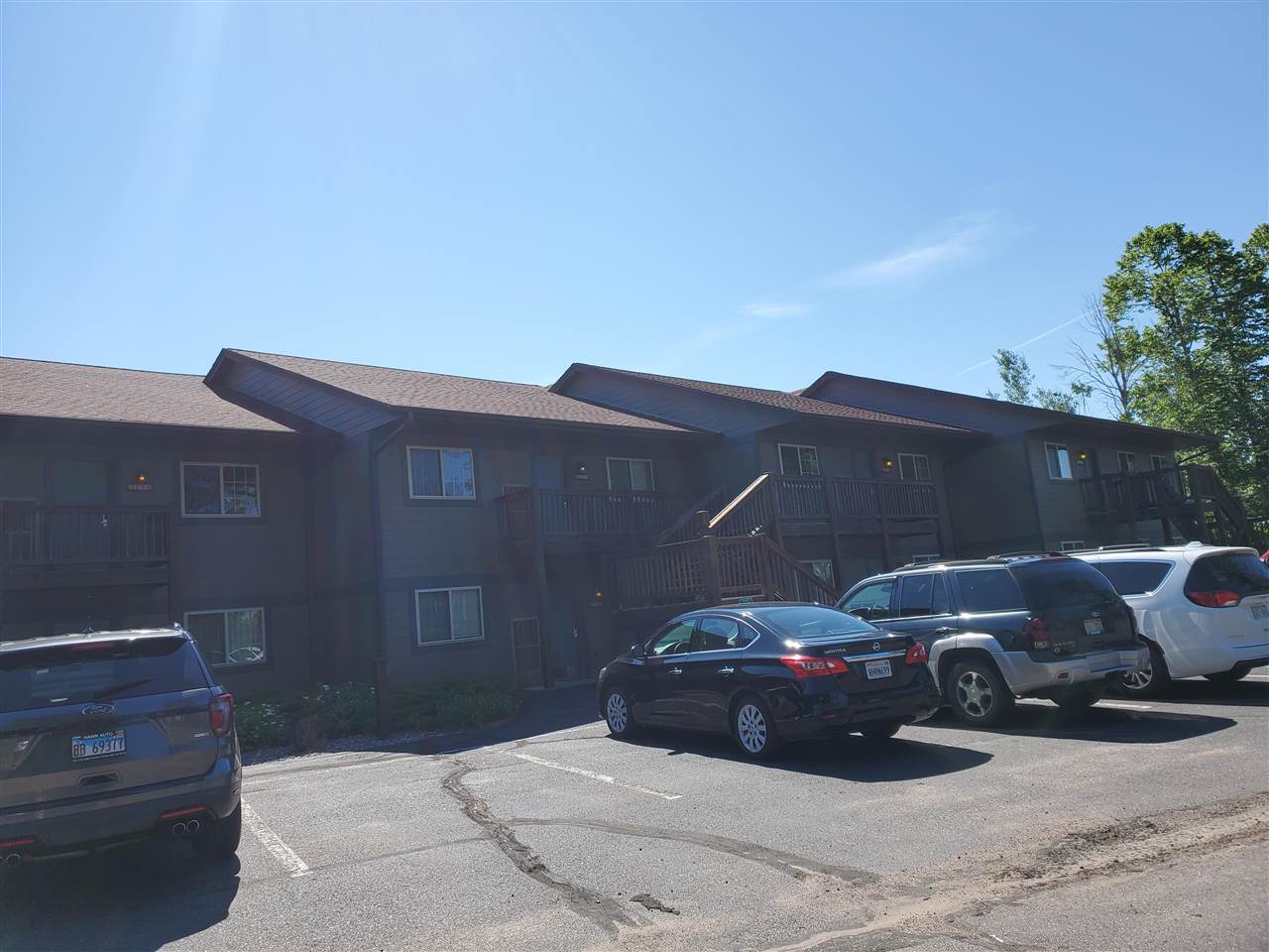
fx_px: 953
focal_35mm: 26
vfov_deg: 53.1
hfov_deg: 67.3
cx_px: 634
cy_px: 476
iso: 50
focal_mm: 4.3
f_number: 2.4
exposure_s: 1/1344
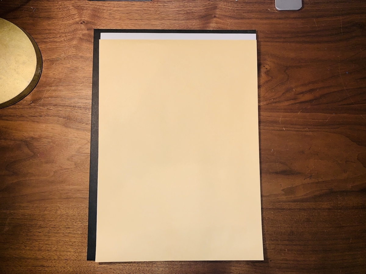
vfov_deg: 53.1
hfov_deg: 67.3
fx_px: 275
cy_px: 137
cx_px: 183
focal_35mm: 26
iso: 25
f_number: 1.8
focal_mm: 4.25
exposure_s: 1/98
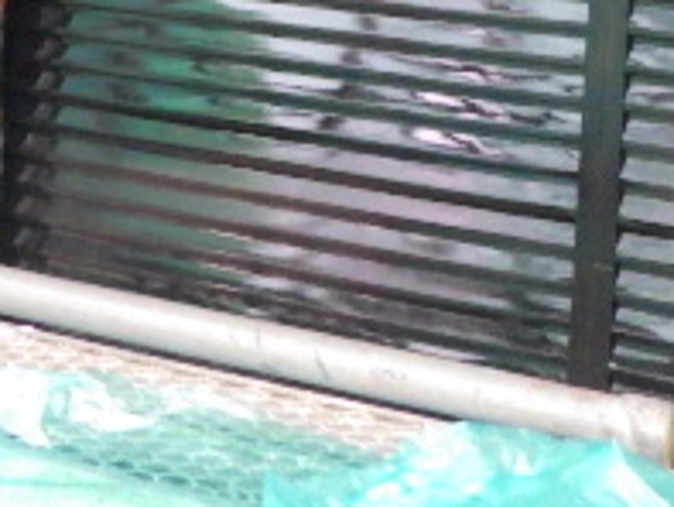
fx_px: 1773
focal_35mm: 91
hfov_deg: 21.5
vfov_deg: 15.4
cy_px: -182
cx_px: 407
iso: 500
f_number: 3.5
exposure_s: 1/45
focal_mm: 5
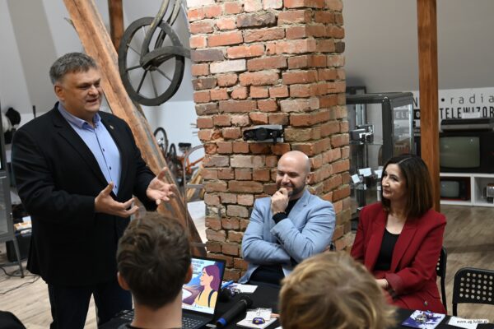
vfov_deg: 31.9
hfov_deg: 46.4
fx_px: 576
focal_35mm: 42
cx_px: 247
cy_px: 164
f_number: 2.8
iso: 500
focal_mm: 28
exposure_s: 1/30
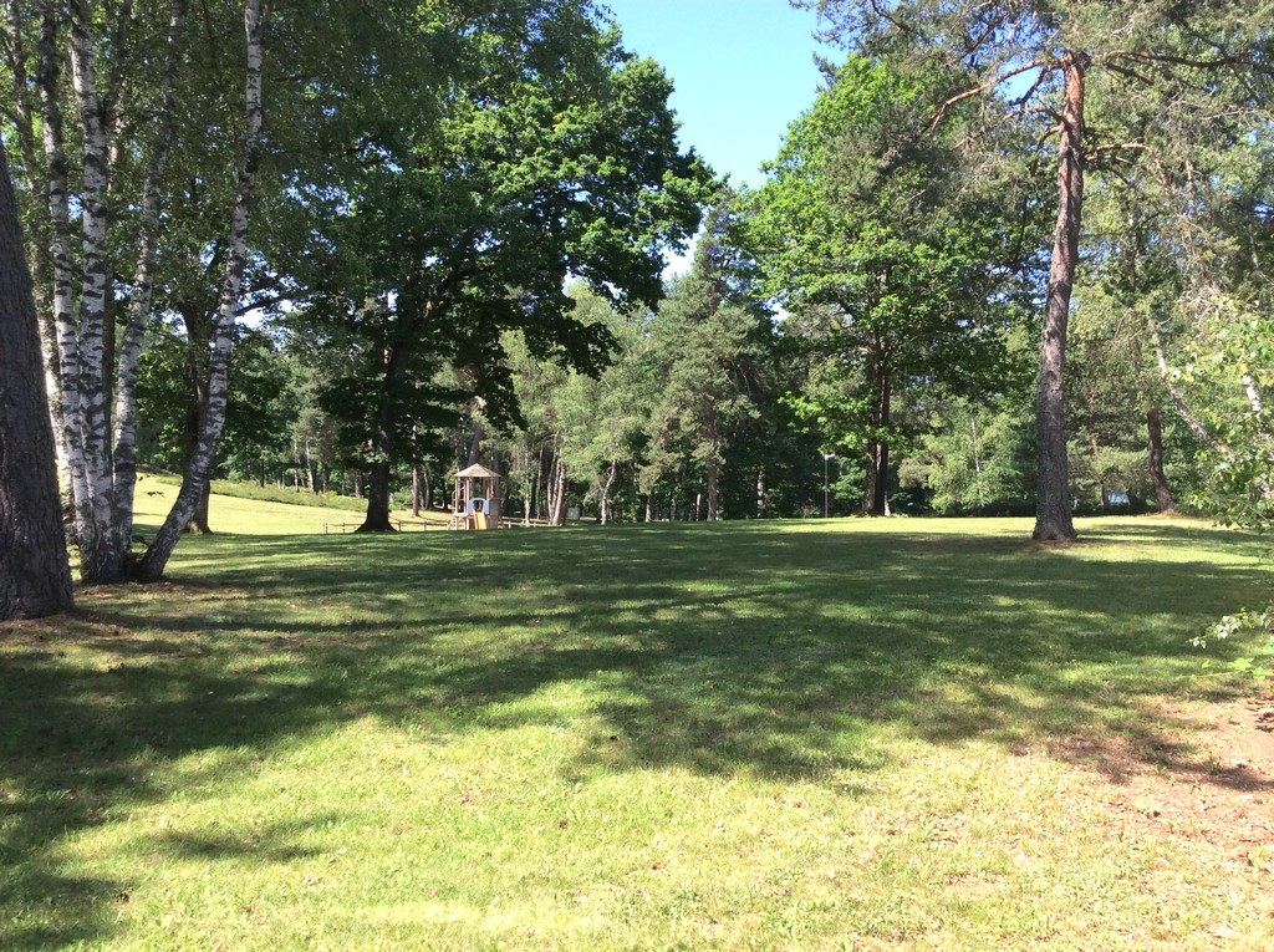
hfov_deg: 56.9
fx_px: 1176
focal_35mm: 32
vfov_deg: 44.1
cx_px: 637
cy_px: 476
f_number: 2.4
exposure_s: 1/465
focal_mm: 3.3
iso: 32
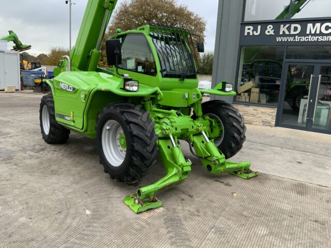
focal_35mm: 29
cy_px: 124
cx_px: 166
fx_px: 277
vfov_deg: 48.2
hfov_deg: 61.7
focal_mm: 3
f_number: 1.8
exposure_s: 1/76
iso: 64
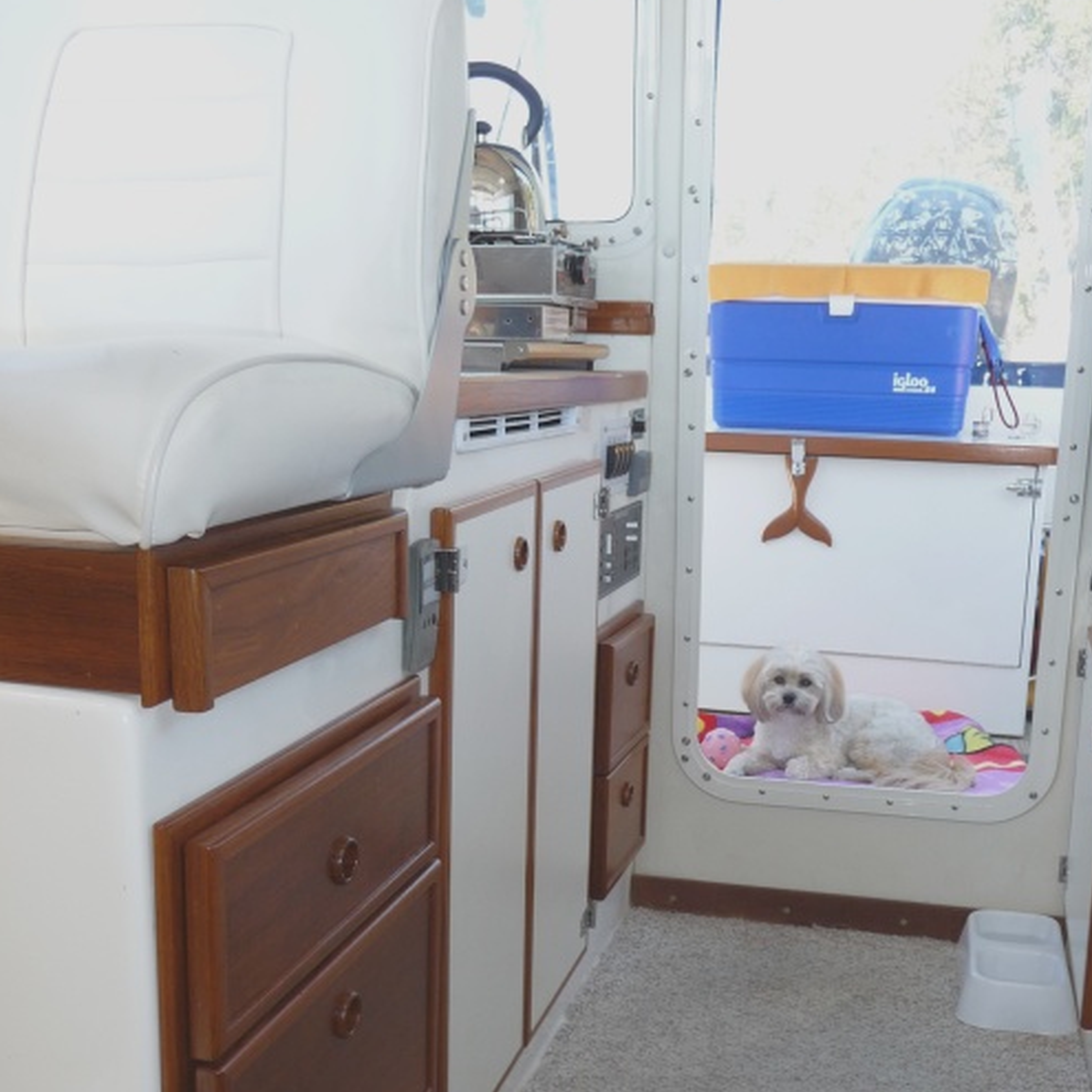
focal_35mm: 40
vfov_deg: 41.6
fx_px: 1428
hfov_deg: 41.8
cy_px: 671
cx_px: 620
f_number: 3.3
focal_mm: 4.7
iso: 100
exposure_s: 1/50
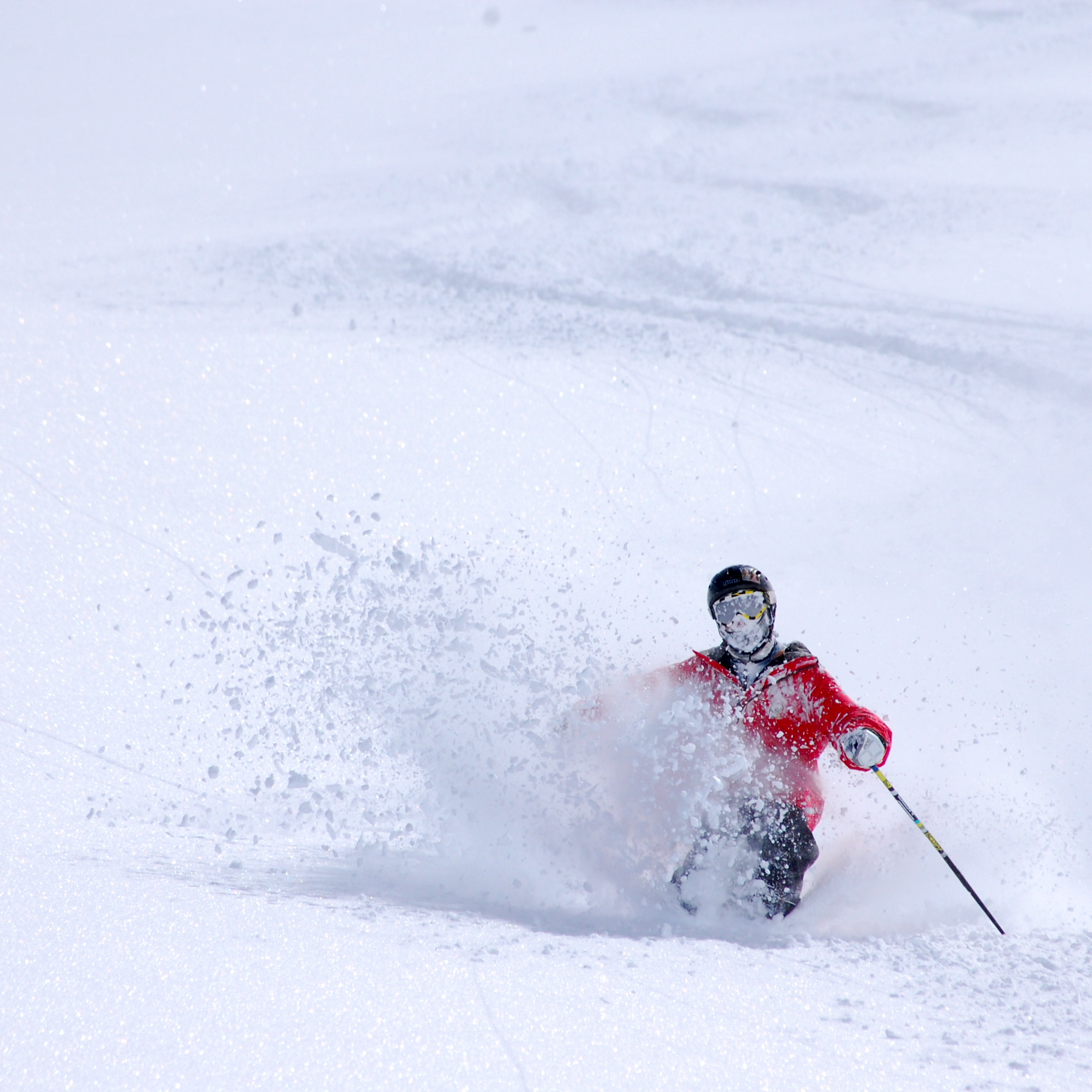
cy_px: 546
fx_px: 13705
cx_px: 516
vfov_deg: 4.6
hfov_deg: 4.6
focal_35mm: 384
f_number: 10
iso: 800
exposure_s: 1/4000
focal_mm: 200
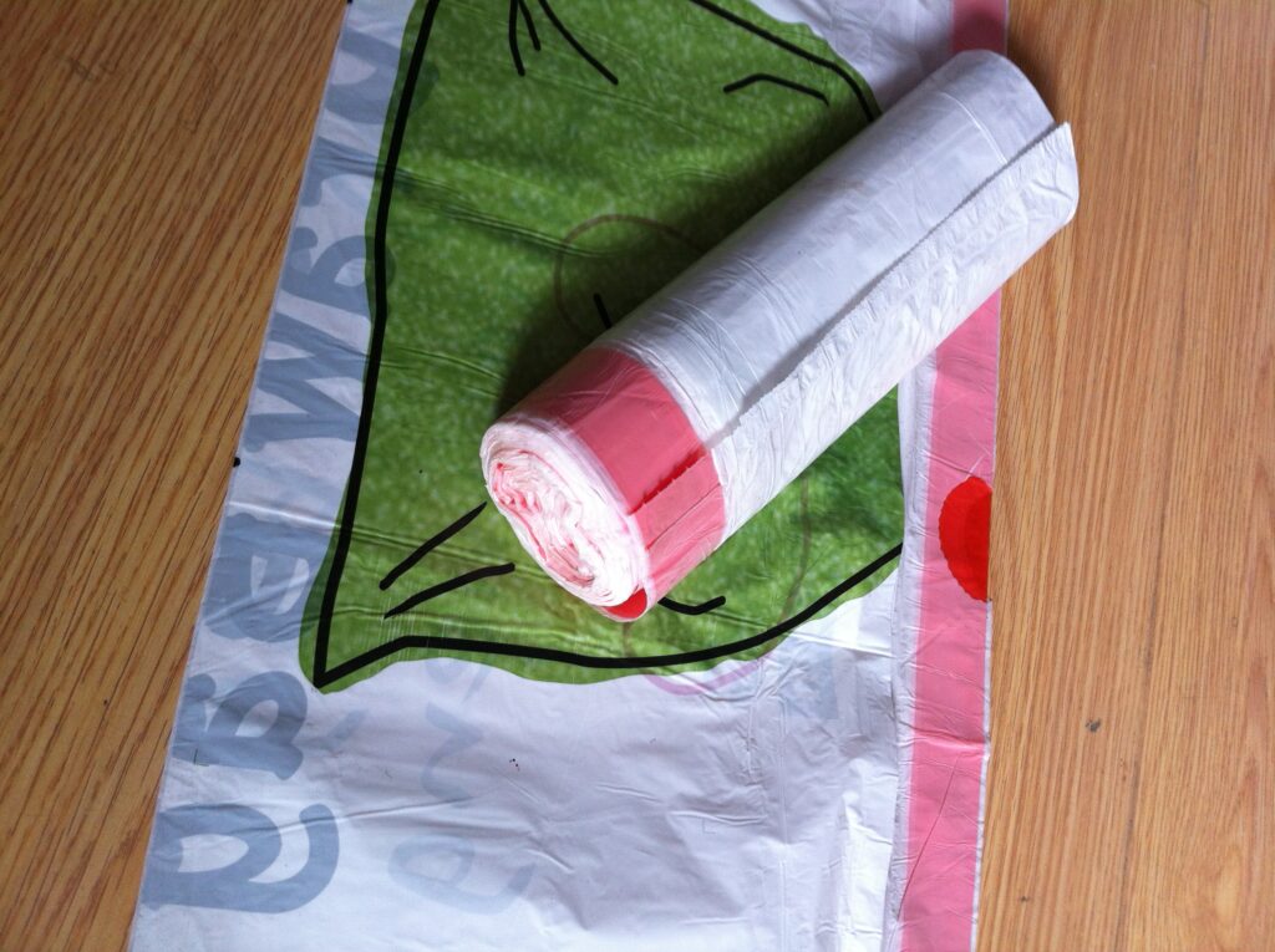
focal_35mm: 35
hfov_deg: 52.7
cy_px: 476
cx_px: 638
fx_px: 1287
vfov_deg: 40.6
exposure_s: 1/20
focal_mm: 3.85
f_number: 2.8
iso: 80
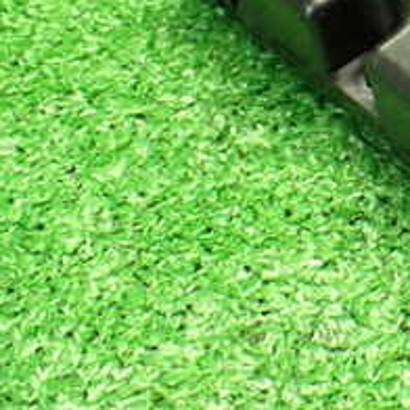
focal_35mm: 81
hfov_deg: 19.1
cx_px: 590
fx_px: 1085
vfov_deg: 20.7
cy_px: 0
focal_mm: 5.4
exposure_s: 1/50
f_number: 2.3
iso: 800
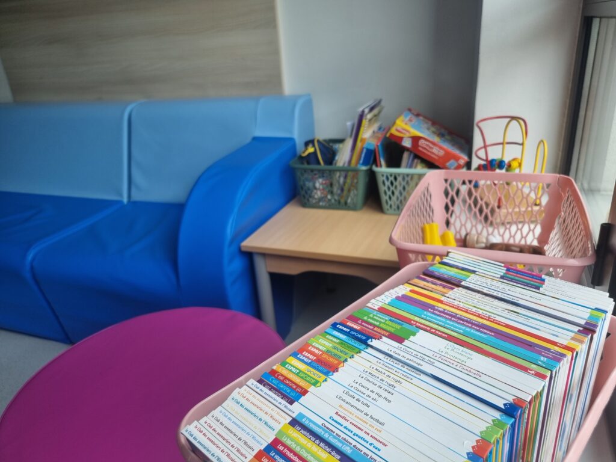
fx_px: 463
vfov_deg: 53.1
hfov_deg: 67.3
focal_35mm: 26
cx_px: 308
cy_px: 231
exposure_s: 1/355
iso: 50
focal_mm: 5.4
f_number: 1.8
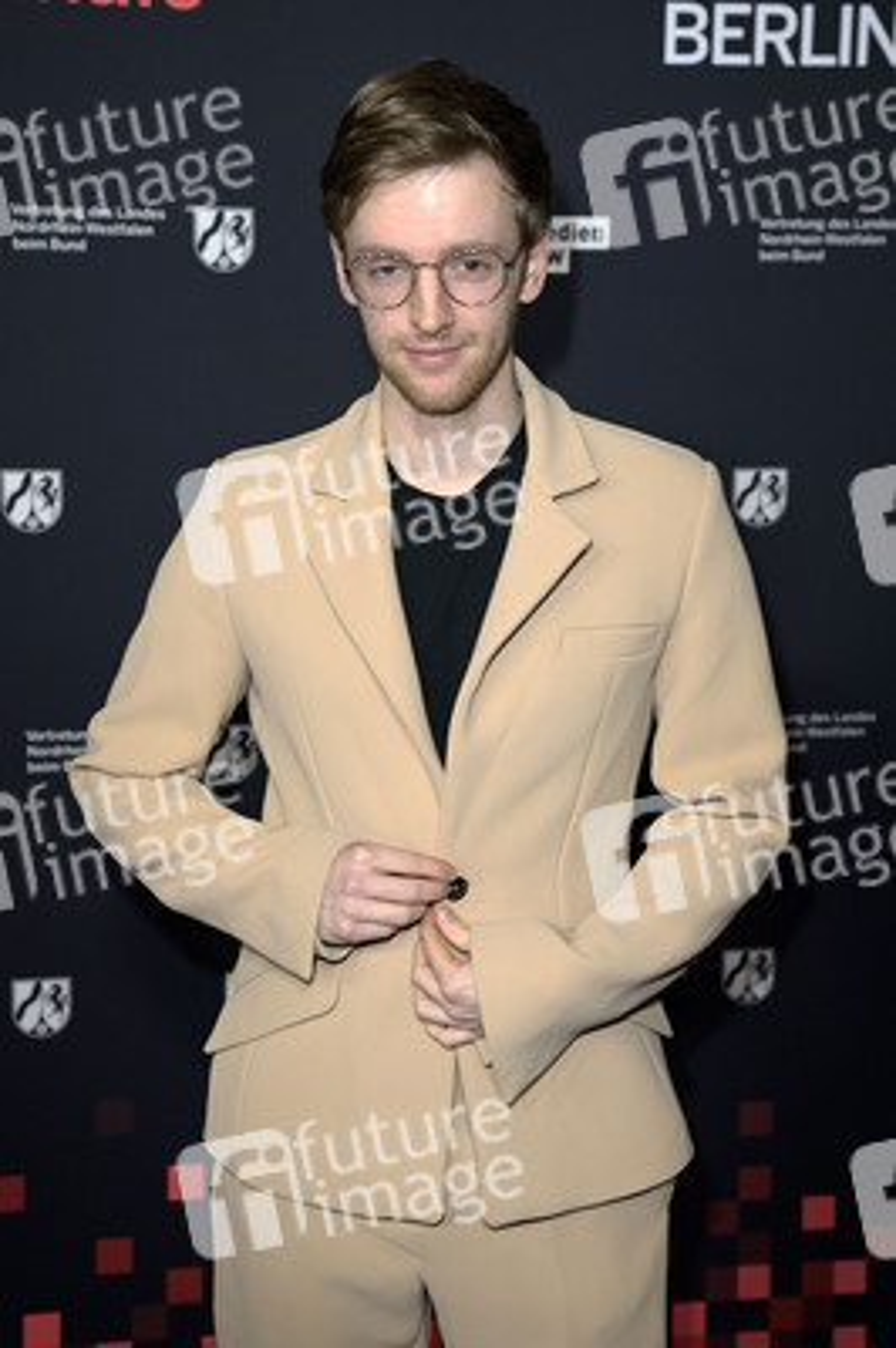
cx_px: 448
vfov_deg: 38.2
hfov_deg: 25.9
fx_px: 1945
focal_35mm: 52
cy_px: 674
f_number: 5
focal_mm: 52
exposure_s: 1/250
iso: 1000
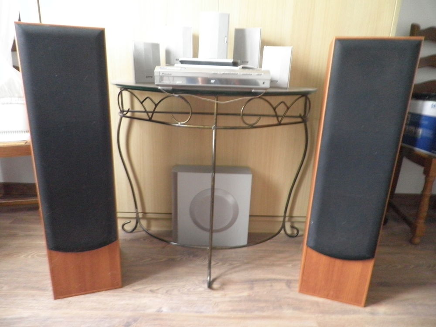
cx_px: 218
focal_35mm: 24
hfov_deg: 71.6
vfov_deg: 56.8
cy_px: 164
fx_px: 302
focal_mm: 4.3
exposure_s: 1/4
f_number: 3.3
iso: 500
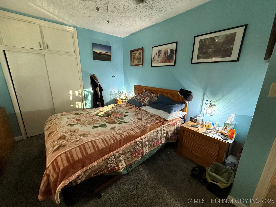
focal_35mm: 14
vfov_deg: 85.7
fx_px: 112
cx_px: 138
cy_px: 104
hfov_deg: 102.1
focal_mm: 2.22
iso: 500
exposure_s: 1/60
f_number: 2.2
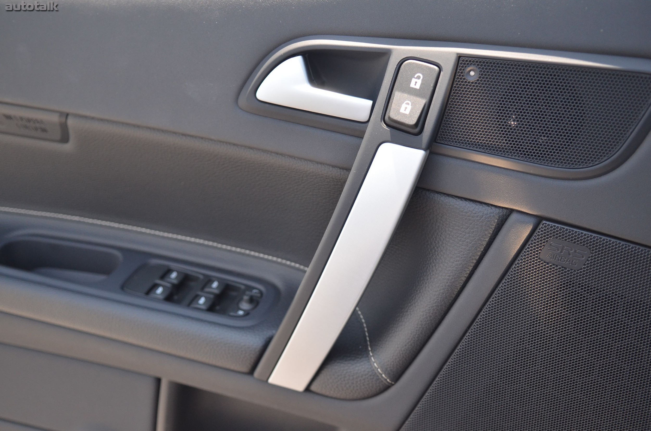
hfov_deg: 53.2
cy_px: 216
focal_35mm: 36
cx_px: 326
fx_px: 650
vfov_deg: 36.7
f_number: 2.8
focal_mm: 24
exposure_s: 1/640
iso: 800
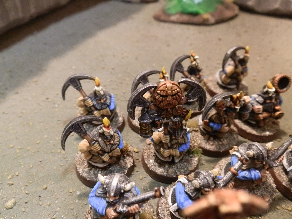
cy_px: 110
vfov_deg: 49.7
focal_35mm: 28
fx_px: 236
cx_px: 146
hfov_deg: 63.4
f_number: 3.1
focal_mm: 5
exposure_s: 1/50
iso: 400
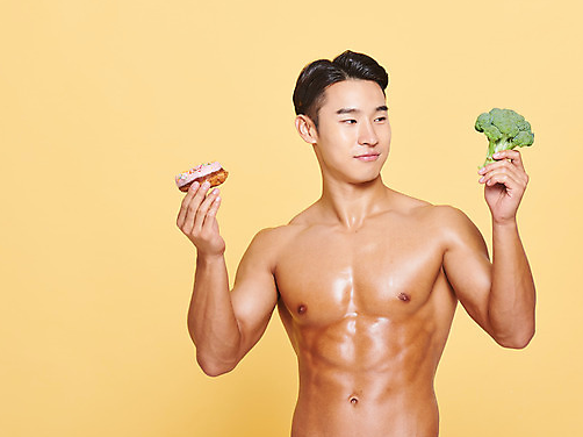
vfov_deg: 8.3
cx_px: 267
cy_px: 227
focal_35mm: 178
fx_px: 2996
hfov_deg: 11.1
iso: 100
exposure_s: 1/125
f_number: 11
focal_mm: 155
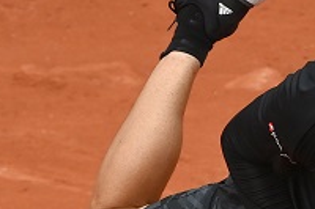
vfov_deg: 0.5
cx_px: 373
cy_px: 344
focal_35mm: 2805
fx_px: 24523
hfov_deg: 0.7
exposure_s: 1/2500
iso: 800
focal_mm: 560
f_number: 5.6
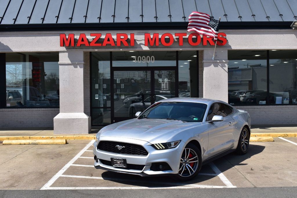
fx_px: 371
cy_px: 99
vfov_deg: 29.8
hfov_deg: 43.6
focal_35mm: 45
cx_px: 148
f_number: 11
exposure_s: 1/500
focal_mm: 30
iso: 280
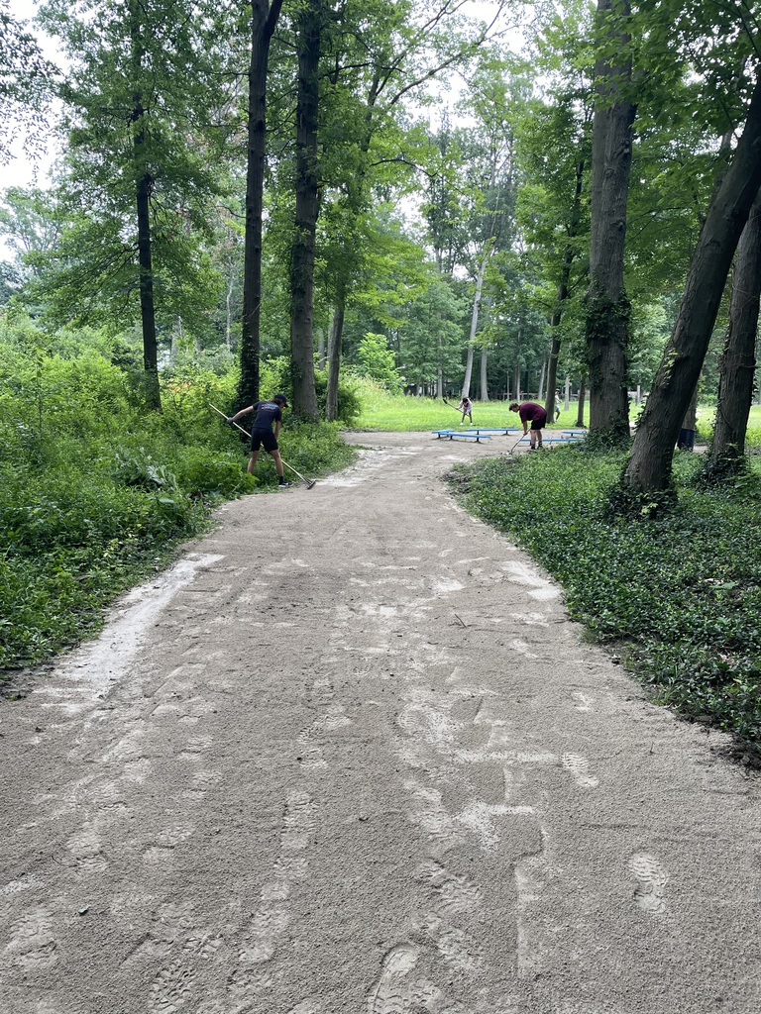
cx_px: 380
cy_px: 507
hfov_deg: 53.1
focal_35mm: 26
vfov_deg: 67.3
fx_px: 762
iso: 32
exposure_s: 1/123
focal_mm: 4.2
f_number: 1.6
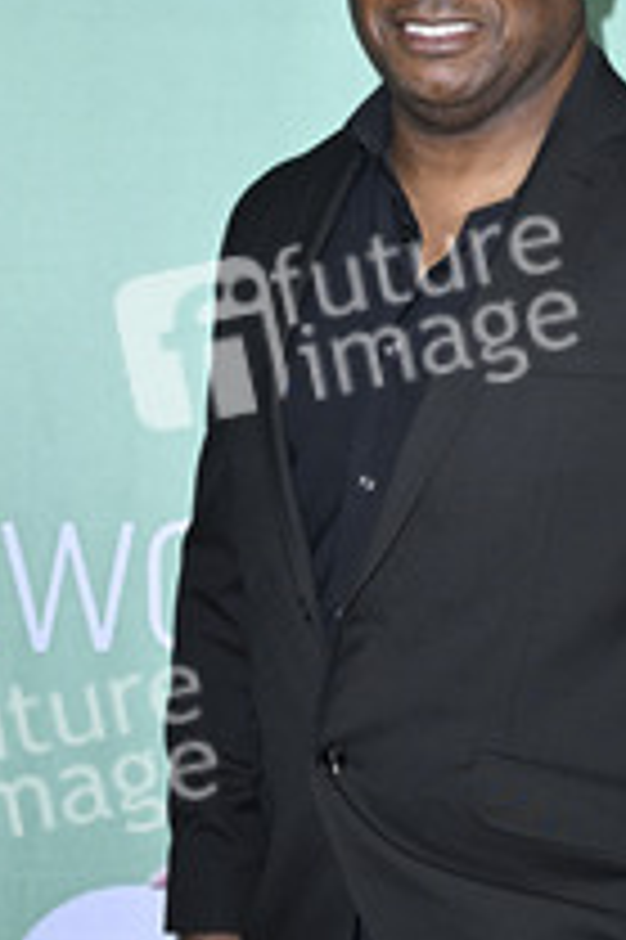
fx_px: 2351
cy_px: 549
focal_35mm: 90
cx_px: 477
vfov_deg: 22.6
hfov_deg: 15.1
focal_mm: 47
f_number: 5.6
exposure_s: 1/200
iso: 1600
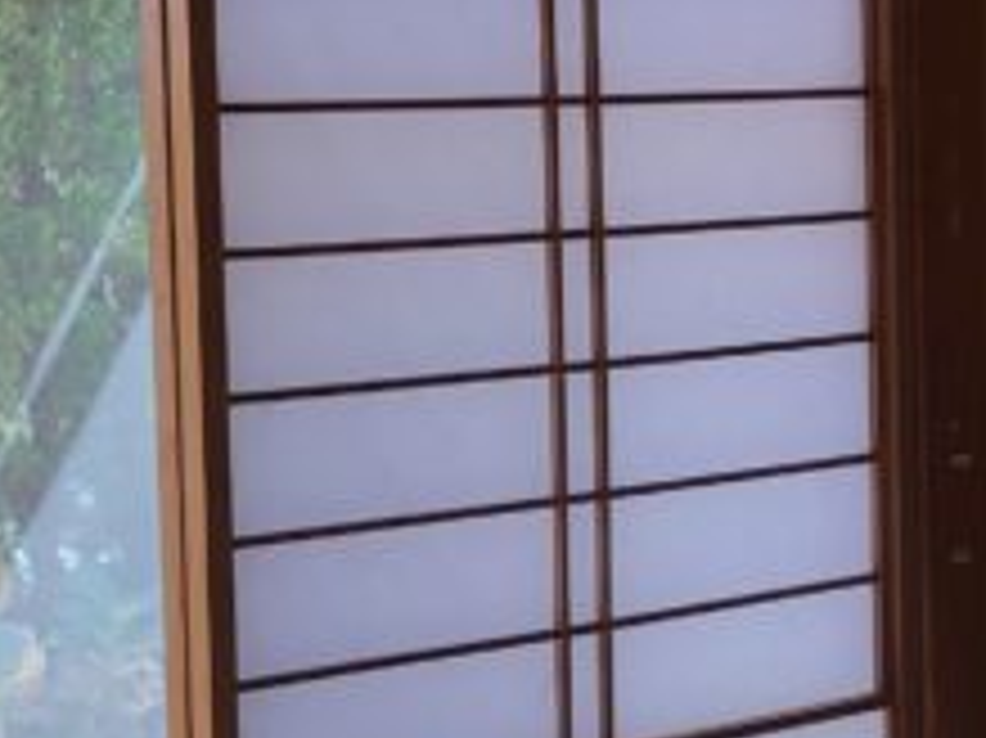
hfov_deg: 14.8
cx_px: 995
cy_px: 418
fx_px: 3729
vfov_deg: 11.3
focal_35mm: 131
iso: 50
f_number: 1.8
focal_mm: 3.99
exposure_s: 1/120
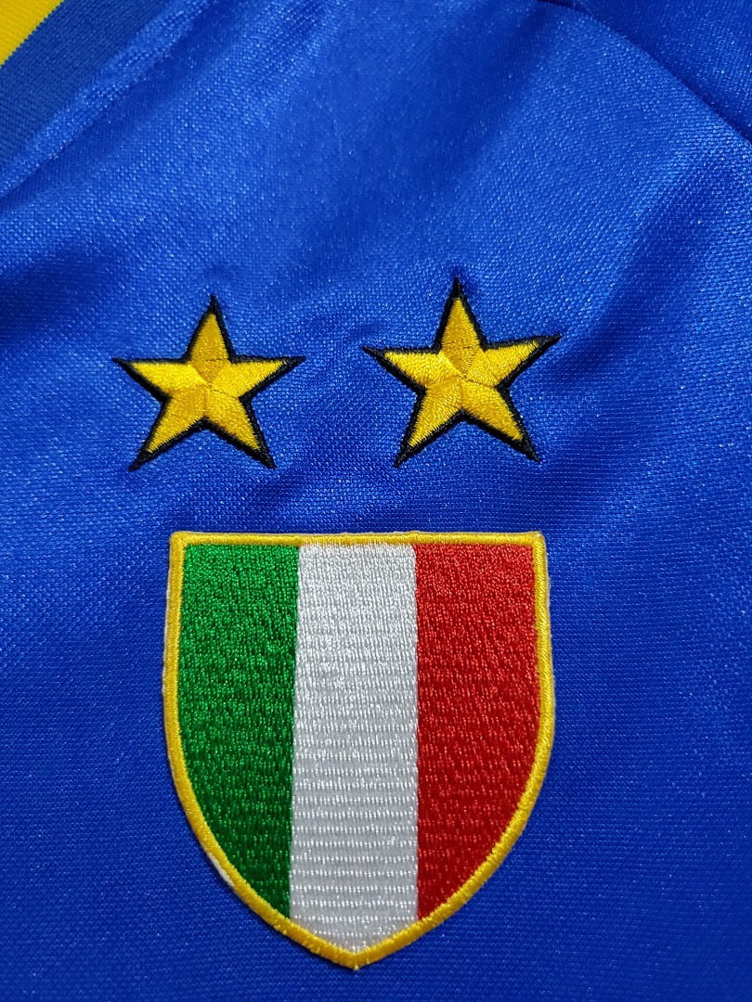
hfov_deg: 53.1
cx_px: 376
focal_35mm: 26
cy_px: 501
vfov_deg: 67.3
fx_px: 753
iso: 500
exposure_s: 1/50
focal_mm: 4.3
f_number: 1.5
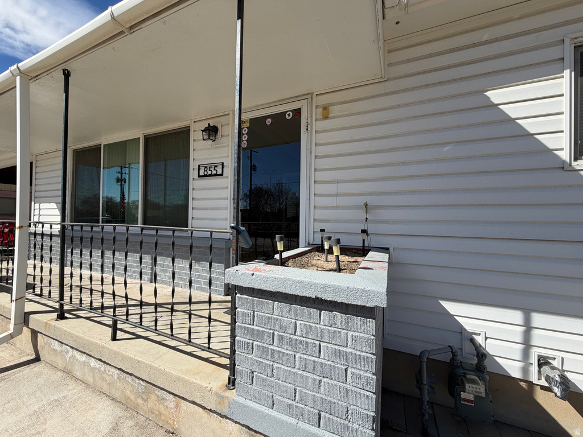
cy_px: 218
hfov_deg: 102.1
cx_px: 292
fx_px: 236
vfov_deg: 85.7
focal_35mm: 14
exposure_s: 1/970
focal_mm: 2.22
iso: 20
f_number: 2.2
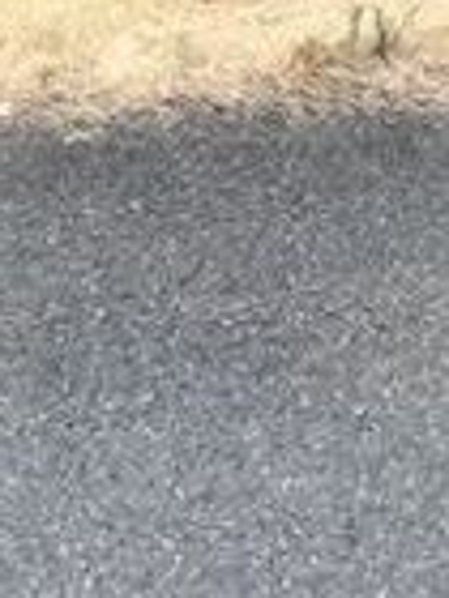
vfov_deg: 12.2
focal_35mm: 133
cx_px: 227
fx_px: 2300
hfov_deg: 11.1
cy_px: -771
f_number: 1.8
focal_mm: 3.99
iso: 20
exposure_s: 1/252
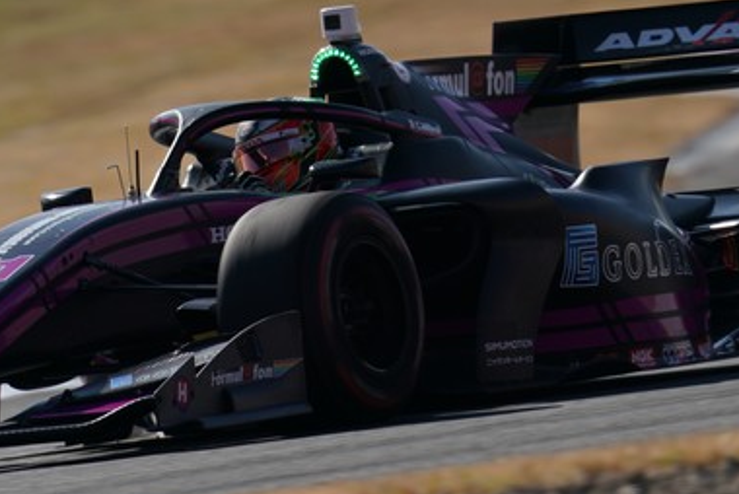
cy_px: 169
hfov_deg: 1.8
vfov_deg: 1.2
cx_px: 290
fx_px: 23337
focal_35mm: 1136
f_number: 8
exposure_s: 1/800
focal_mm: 600
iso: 200
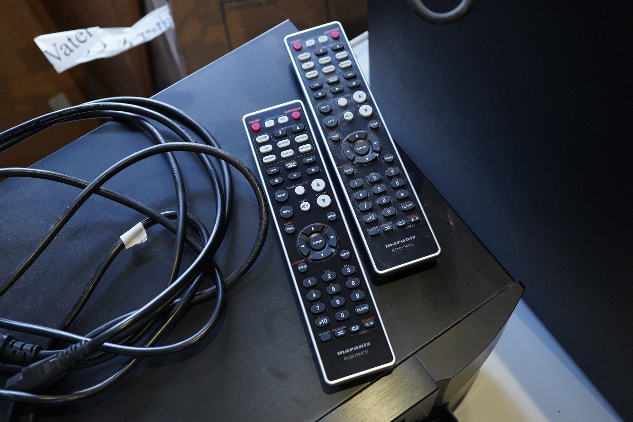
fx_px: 791
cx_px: 316
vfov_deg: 29.9
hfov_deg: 43.6
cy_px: 211
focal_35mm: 45
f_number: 3.5
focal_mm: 30
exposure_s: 1/320
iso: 2500
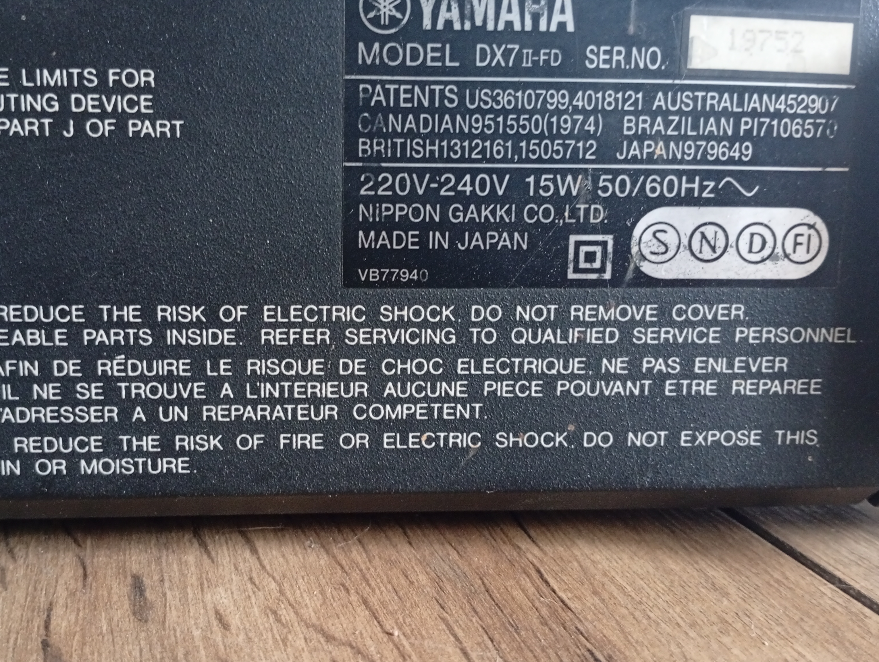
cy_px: 338
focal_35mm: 36
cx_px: 372
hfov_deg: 51.1
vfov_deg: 39.7
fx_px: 915
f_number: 1.8
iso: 1265
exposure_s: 1/20
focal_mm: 3.98
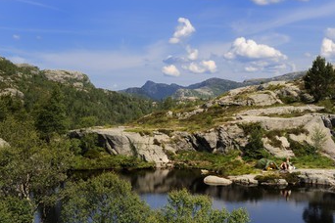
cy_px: 134
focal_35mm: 54
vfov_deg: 25.0
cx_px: 170
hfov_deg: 36.9
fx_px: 502
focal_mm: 44
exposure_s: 1/160
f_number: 13
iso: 200
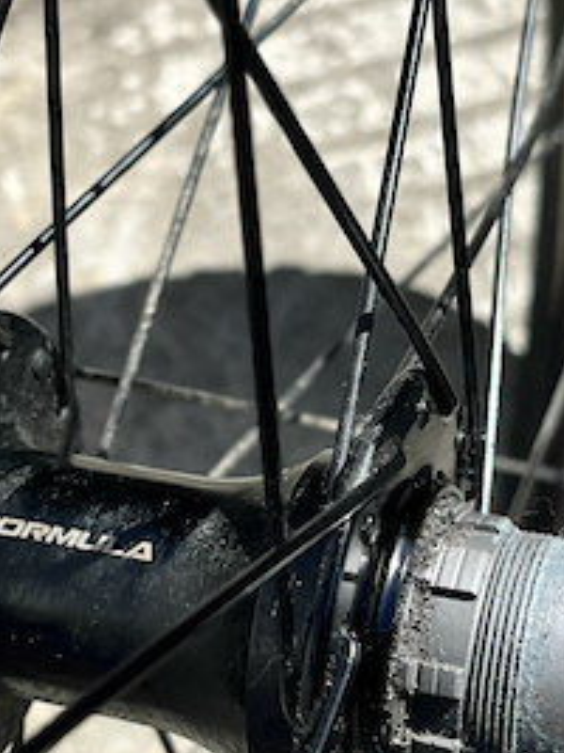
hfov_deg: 18.8
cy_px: 265
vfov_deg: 24.9
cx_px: 209
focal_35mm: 78
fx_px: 1696
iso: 50
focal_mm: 5.1
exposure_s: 1/885
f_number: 1.6
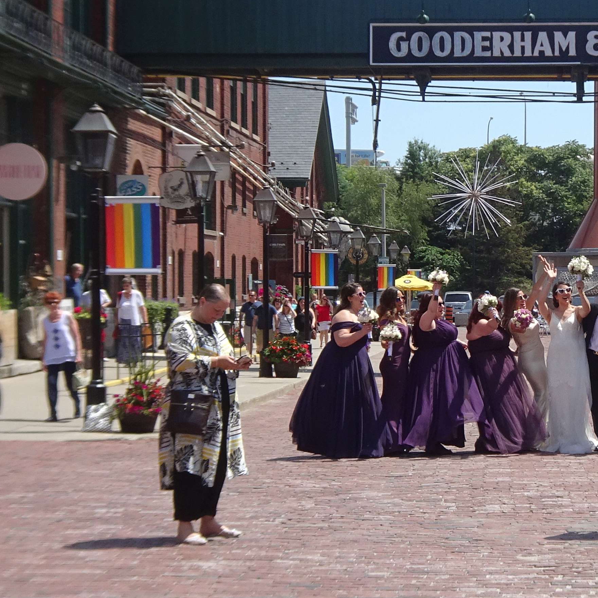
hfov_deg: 19.7
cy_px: 285
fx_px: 1681
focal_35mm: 86
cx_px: 570
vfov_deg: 20.2
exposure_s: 1/500
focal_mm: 5.98
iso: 80
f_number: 4
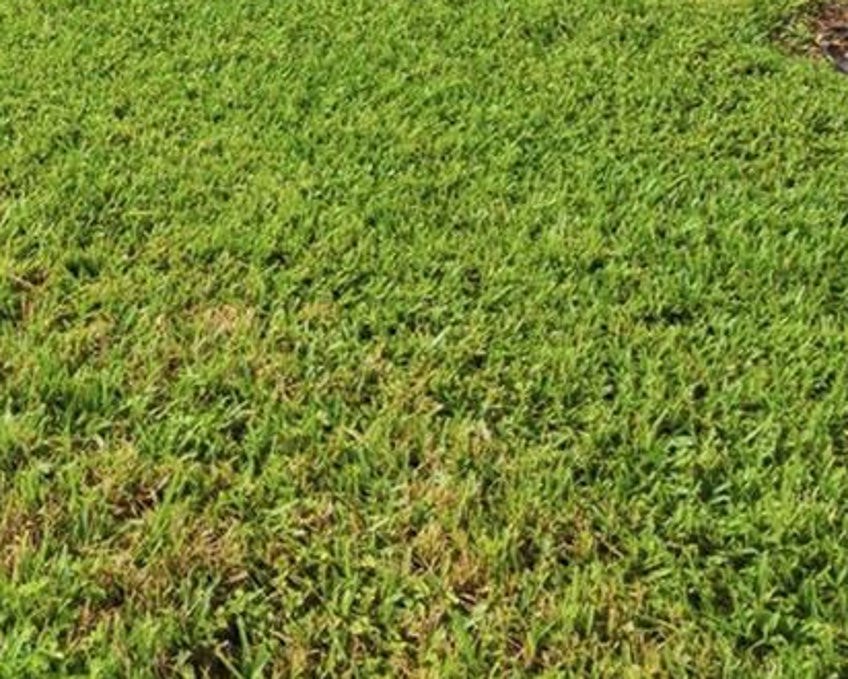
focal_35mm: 51
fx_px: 1281
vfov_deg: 22.6
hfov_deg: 34.9
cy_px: -413
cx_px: 113
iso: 500
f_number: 8
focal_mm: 14
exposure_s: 1/13000
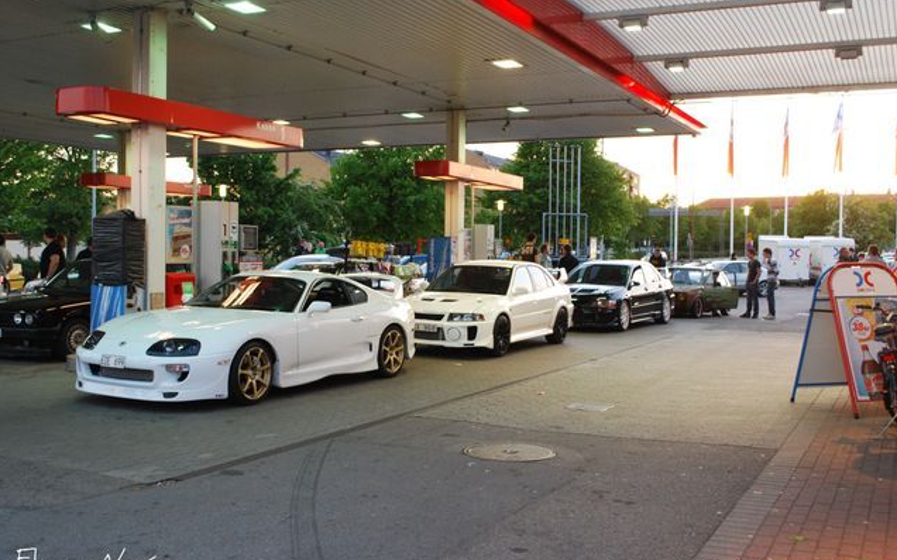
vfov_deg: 34.4
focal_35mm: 37
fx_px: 904
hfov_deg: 52.8
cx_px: 448
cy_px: 284
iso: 800
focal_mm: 24
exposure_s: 1/25
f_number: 7.1
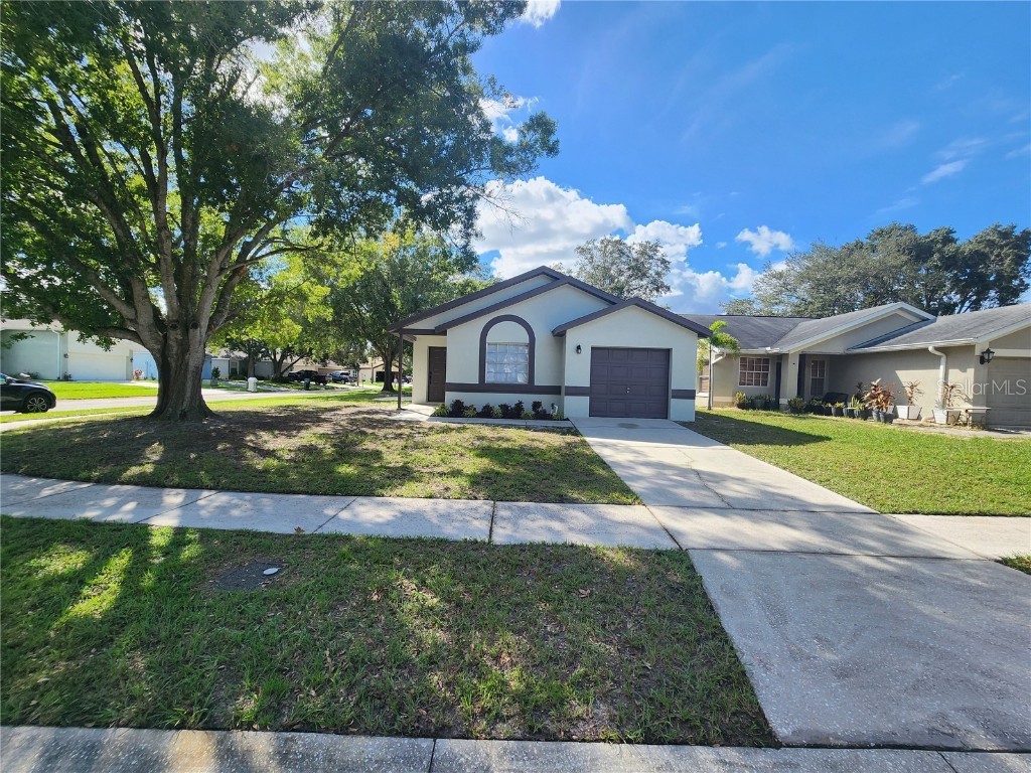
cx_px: 516
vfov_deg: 89.9
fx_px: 387
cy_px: 386
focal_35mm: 13
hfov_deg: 106.2
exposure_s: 1/1151
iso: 50
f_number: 2.2
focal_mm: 2.2
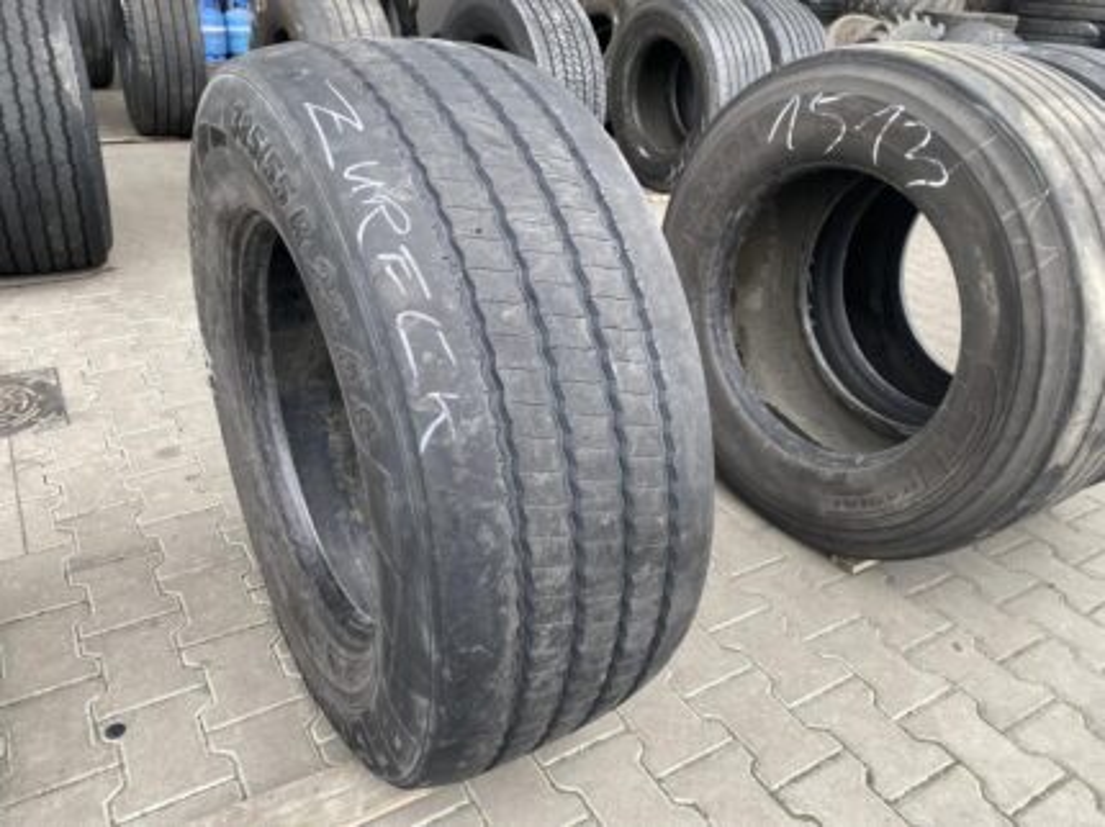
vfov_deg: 53.0
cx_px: 552
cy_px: 414
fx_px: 830
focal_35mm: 26
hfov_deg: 67.3
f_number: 1.8
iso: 50
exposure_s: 1/100
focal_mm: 4.25
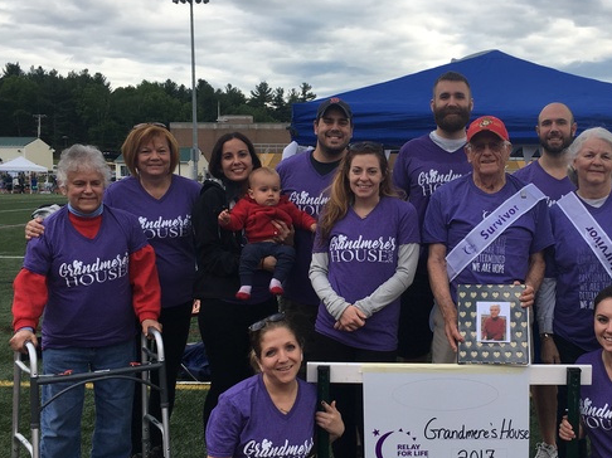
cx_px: 377
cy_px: 242
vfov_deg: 33.6
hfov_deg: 43.6
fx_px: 760
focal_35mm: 43
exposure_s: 1/530
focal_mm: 4.15
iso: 25
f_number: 2.2
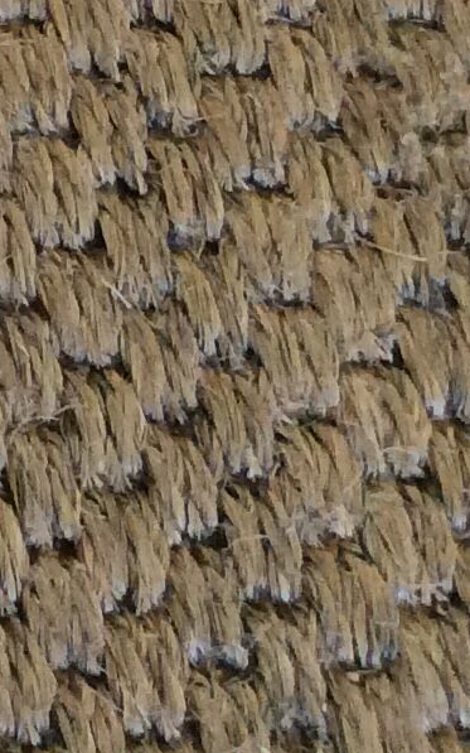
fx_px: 3013
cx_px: -1057
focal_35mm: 147
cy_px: -352
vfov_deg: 13.5
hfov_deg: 7.5
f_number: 2.4
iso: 160
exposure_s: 1/25
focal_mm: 3.3
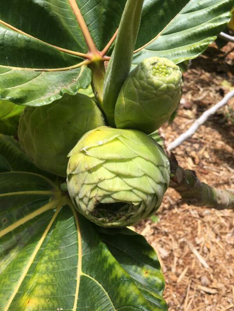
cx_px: 117
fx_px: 261
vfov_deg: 61.7
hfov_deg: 48.2
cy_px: 156
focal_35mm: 29
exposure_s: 1/818
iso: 25
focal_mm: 4.15
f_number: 2.2
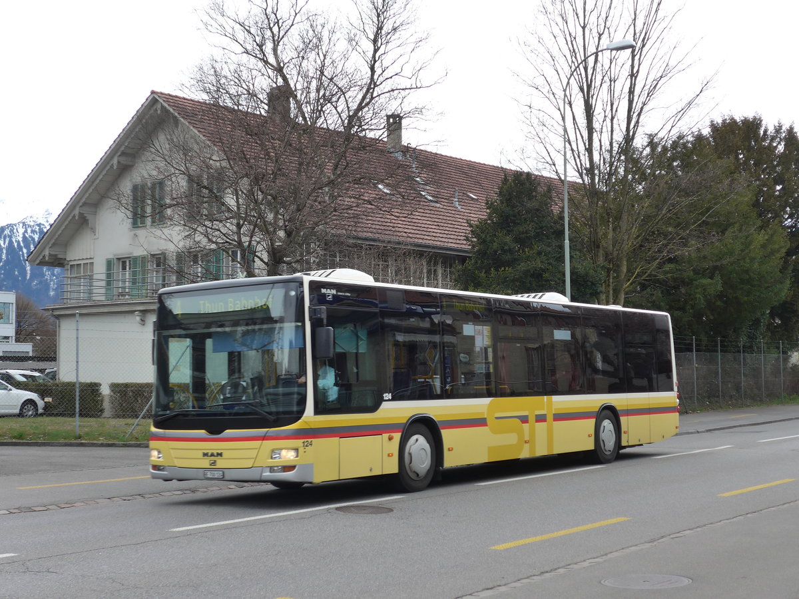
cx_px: 400
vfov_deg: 26.6
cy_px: 300
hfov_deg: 34.9
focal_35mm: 55
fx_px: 1269
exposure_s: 1/320
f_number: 3.4
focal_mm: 11.3
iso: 125
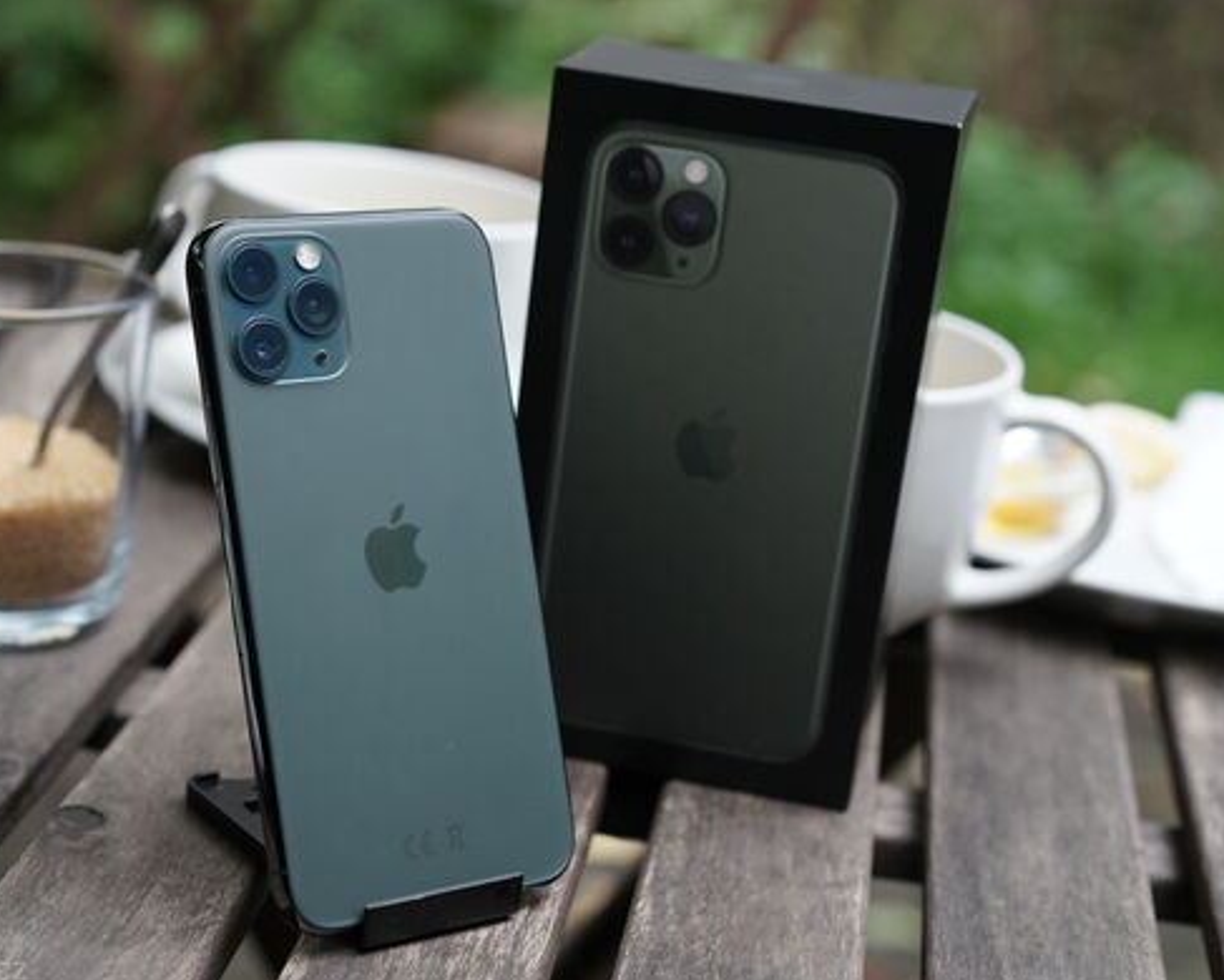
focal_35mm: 65
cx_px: 513
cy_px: 504
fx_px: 2356
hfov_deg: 29.1
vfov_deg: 23.5
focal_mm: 55
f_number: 4.5
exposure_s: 1/200
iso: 1250
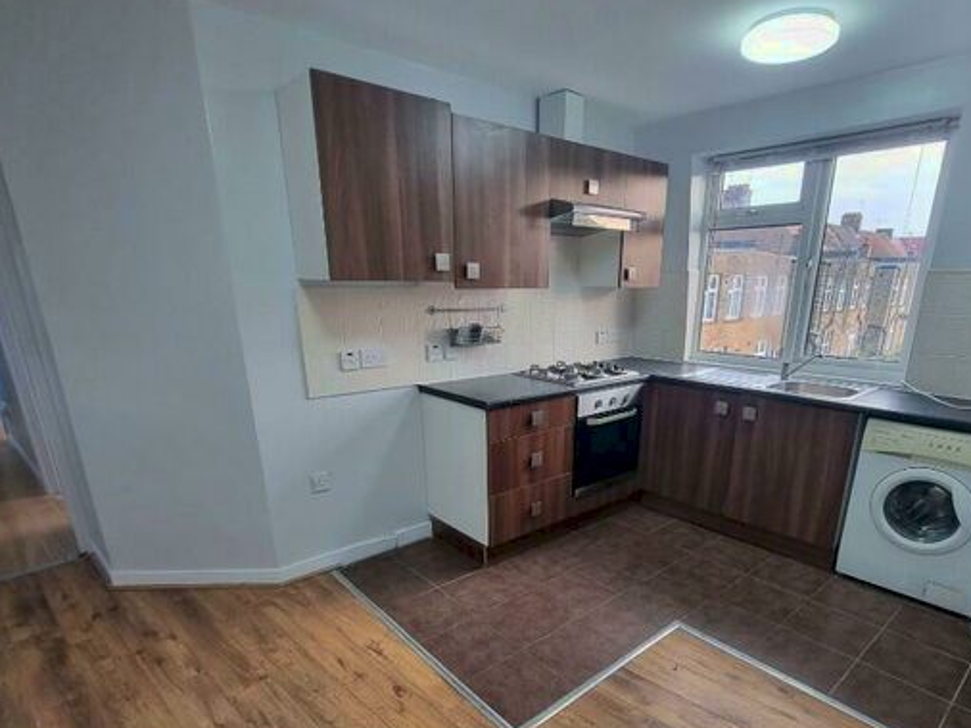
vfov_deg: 69.6
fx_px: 505
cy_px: 483
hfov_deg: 87.5
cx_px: 532
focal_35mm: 18
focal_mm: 2.2
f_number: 2.2
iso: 160
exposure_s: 1/50
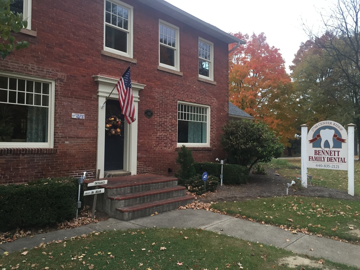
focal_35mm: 29
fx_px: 302
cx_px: 180
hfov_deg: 61.7
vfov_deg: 48.2
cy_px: 135
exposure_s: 1/30
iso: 32
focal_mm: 4.15
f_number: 2.2
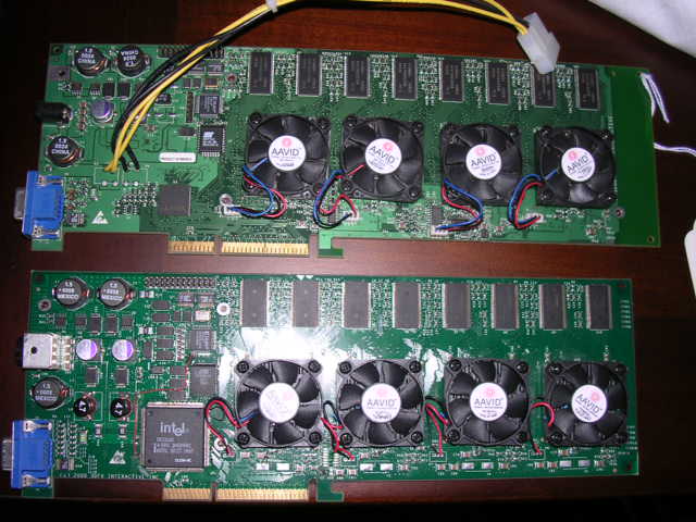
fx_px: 764
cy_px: 261
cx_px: 348
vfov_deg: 37.7
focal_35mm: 38
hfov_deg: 49.0
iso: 100
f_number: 2.8
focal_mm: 5.8
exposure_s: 1/60.1
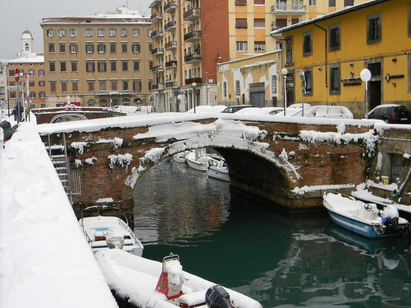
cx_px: 206
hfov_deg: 40.4
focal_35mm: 47
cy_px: 154
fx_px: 558
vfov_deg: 30.9
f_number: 3.9
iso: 80
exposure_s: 1/185
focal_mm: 8.6
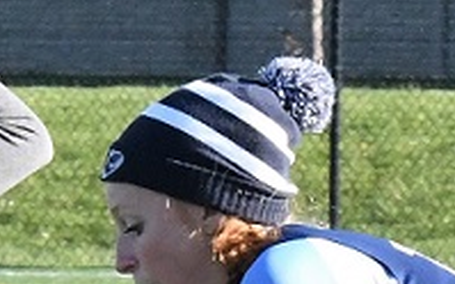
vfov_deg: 1.7
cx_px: 64
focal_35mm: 771
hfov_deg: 2.7
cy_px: 541
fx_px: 9558
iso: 4500
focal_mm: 105
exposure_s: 1/1000
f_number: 16
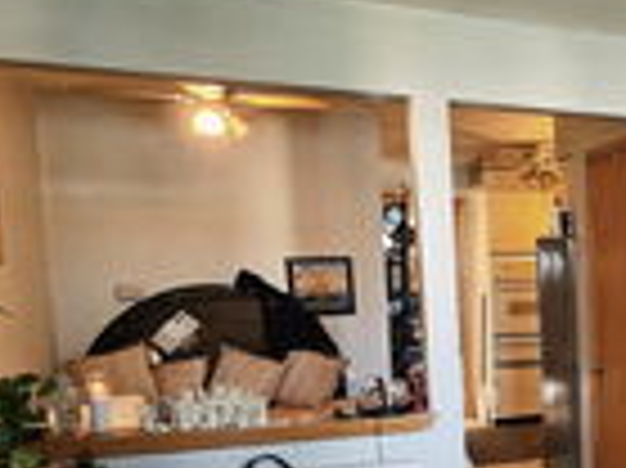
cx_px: 705
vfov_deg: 34.9
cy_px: 369
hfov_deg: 38.1
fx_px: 723
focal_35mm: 40
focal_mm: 2.2
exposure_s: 1/60.2
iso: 500
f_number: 2.2
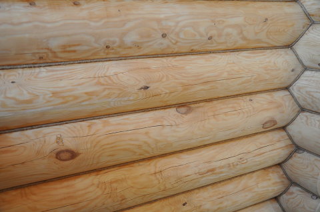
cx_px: 160
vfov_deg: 39.8
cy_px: 106
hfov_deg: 57.3
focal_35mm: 33
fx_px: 293
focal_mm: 22
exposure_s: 1/25
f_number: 5
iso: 400
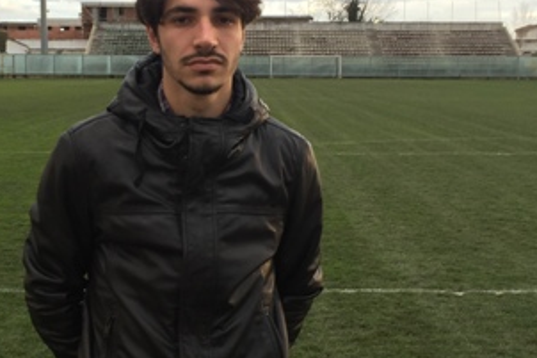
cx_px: 203
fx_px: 954
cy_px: 203
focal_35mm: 64
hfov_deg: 31.3
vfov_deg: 21.2
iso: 32
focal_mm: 4.15
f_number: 2.2
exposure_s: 1/33
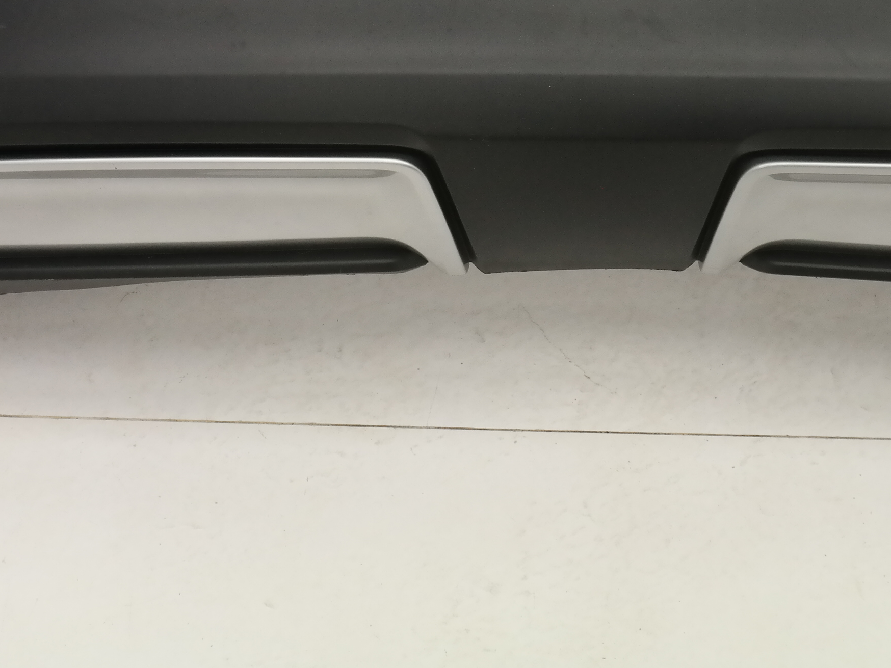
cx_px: 570
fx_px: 1982
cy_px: 9
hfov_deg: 25.2
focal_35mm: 77
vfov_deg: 18.7
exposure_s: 1/250
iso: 1600
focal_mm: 24
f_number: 6.3
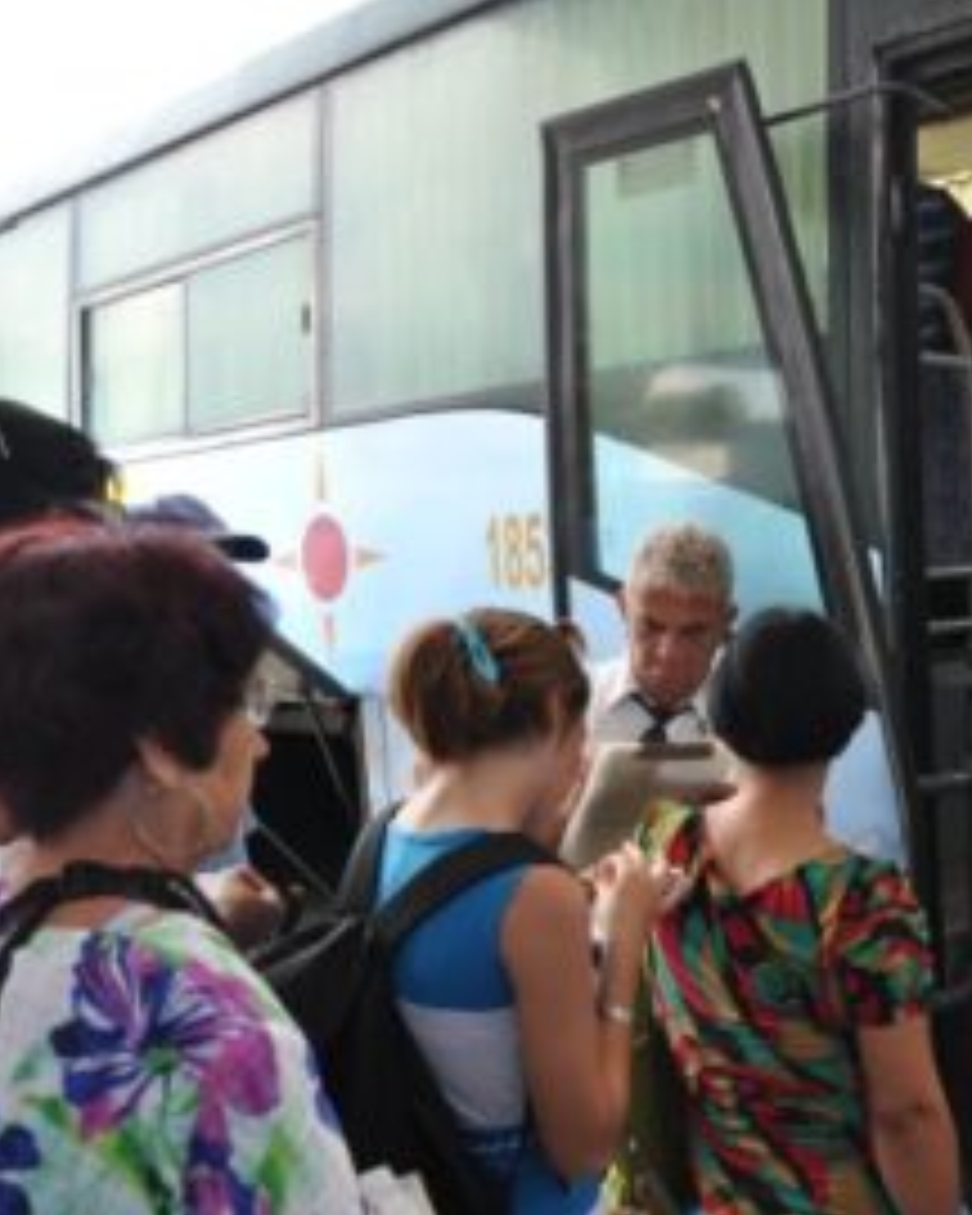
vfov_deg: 41.4
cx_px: 756
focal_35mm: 45
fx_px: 1608
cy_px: 608
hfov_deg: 32.8
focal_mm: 21
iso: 400
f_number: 6.3
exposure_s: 1/200
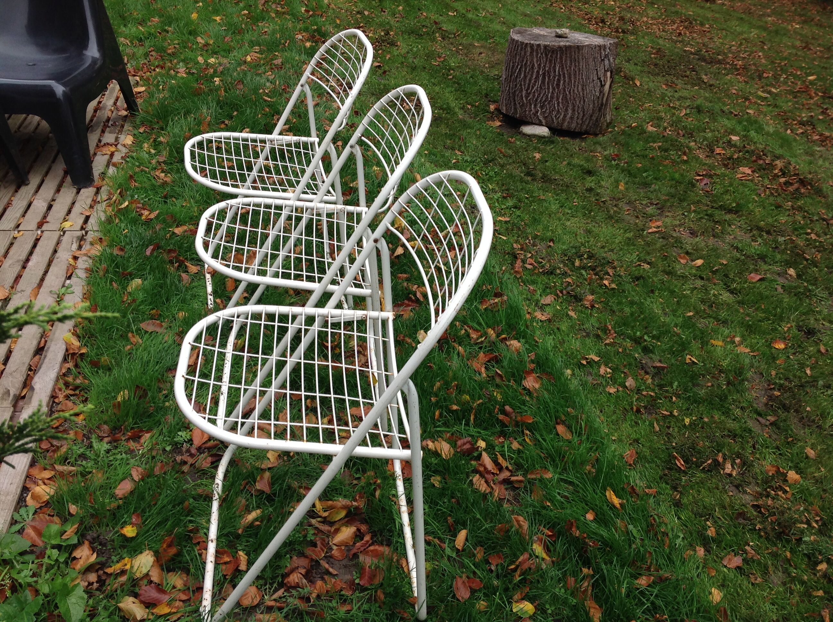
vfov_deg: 40.6
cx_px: 416
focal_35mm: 35
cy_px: 311
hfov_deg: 52.7
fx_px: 841
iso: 50
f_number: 2.4
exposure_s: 1/148
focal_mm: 4.28
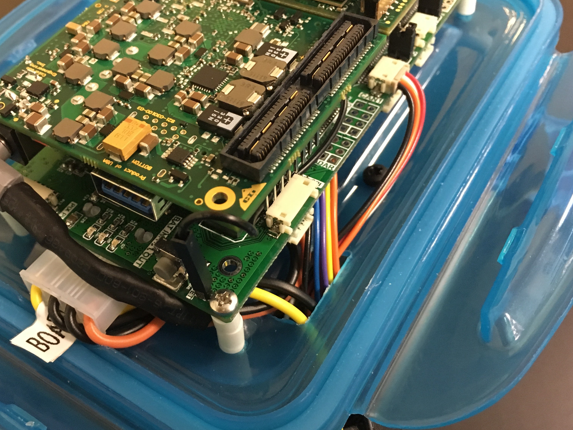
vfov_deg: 37.7
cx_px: 224
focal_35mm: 38
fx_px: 629
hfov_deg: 48.6
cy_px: 201
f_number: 2.2
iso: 250
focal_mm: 4.15
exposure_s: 1/15
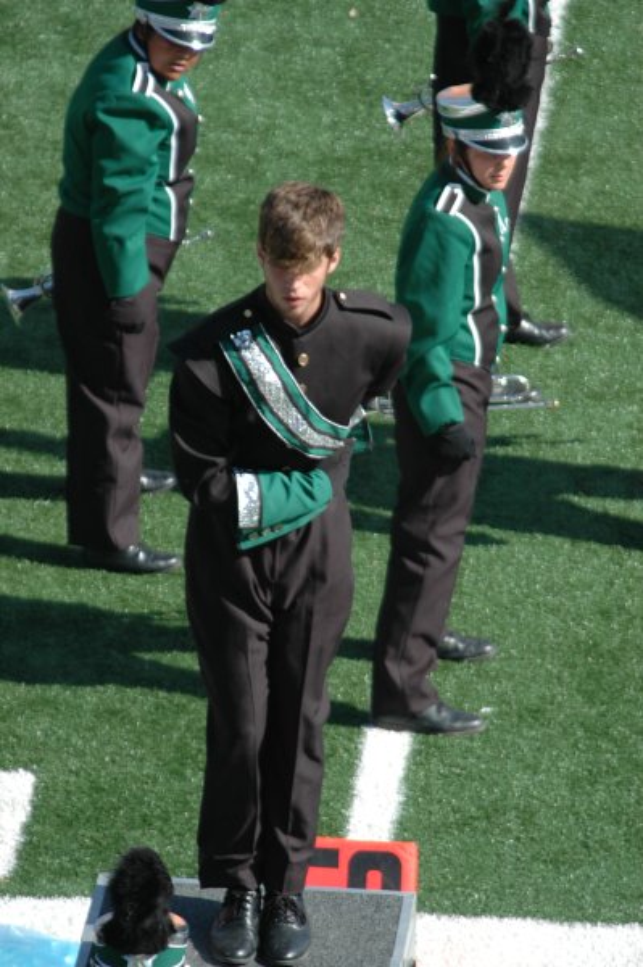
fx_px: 16102
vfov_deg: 3.4
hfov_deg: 2.3
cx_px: 322
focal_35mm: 600
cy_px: 484
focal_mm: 400
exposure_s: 1/500
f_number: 5.6
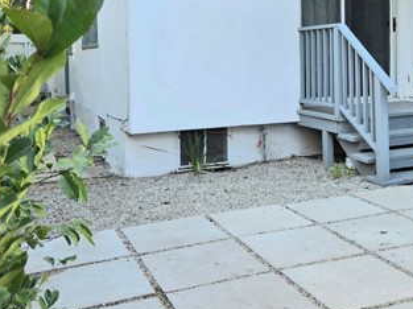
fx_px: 560
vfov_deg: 30.4
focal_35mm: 47
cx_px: 284
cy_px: 81
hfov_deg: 39.9
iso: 25
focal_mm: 5.4
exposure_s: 1/400
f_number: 1.8
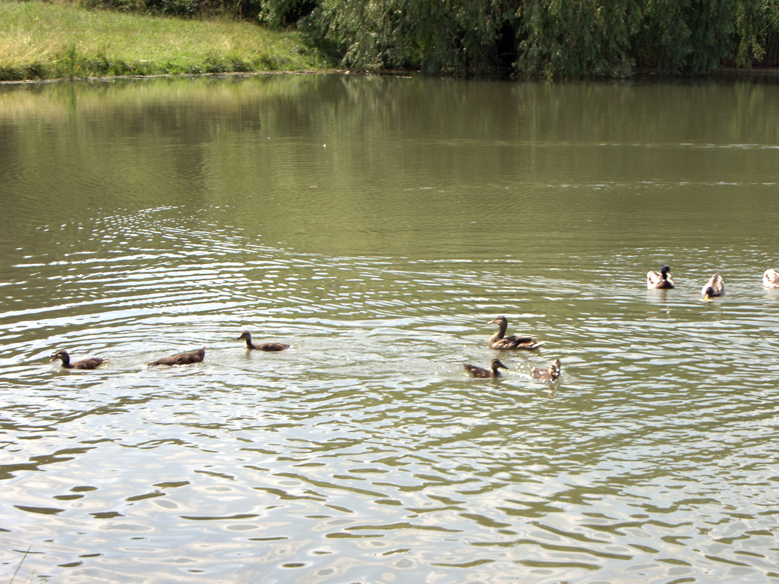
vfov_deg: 16.4
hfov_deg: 21.7
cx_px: 539
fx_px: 2025
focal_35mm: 90
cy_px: 335
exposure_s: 1/200
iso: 100
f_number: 7.1
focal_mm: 34
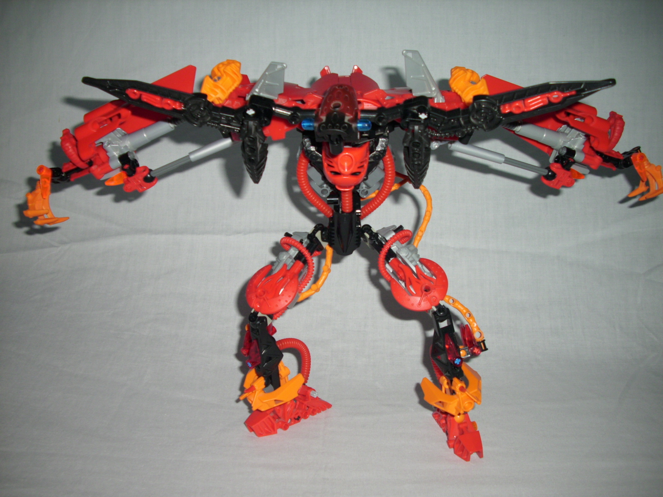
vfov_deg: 45.4
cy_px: 248
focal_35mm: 31
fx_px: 594
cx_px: 332
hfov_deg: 58.4
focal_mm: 6.2
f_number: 5.6
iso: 50
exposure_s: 1/60
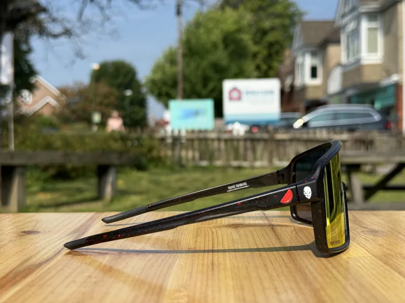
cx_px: 202
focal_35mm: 48
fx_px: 562
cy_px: 152
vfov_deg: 30.3
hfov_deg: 39.7
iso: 64
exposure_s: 1/3817
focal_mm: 6.76
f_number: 1.78
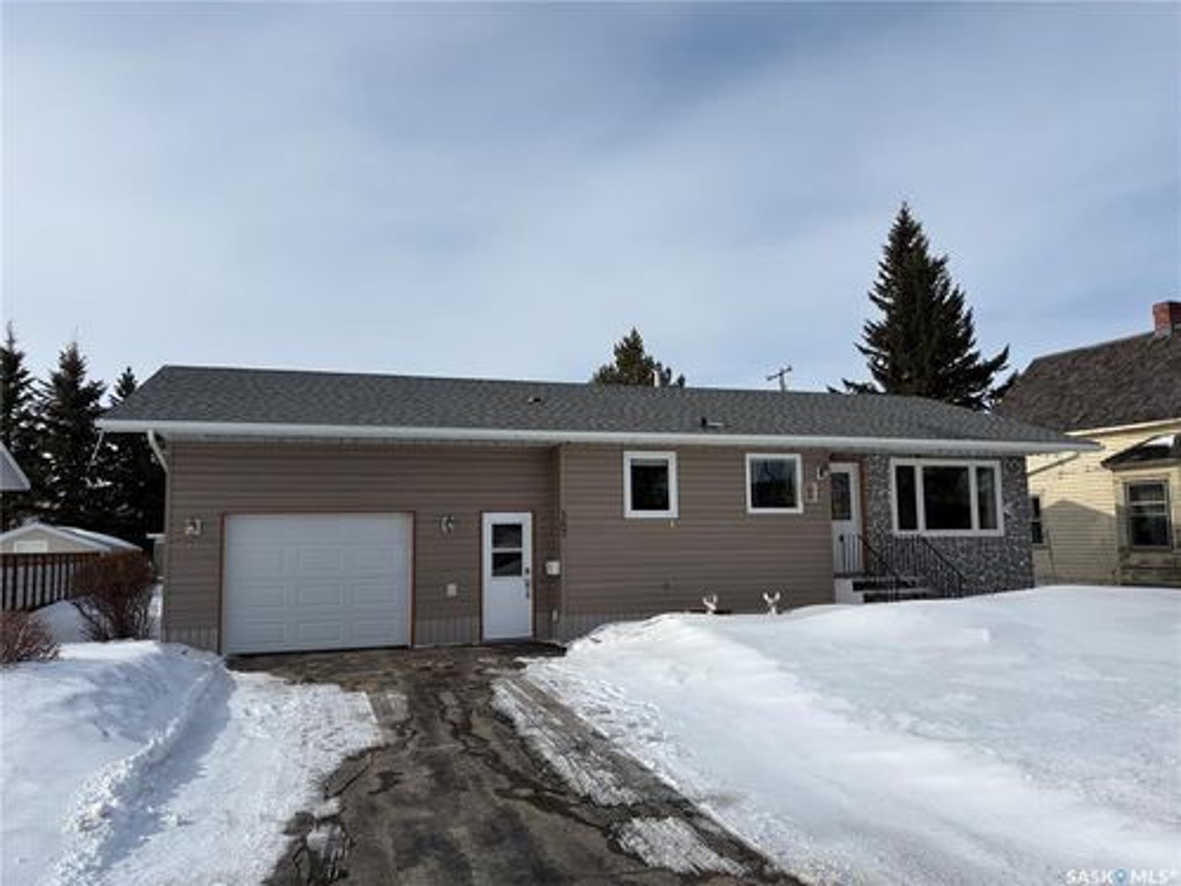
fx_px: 887
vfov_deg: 53.1
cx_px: 590
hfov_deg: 67.3
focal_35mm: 26
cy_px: 443
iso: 50
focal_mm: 5.96
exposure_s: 1/8850
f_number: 1.6
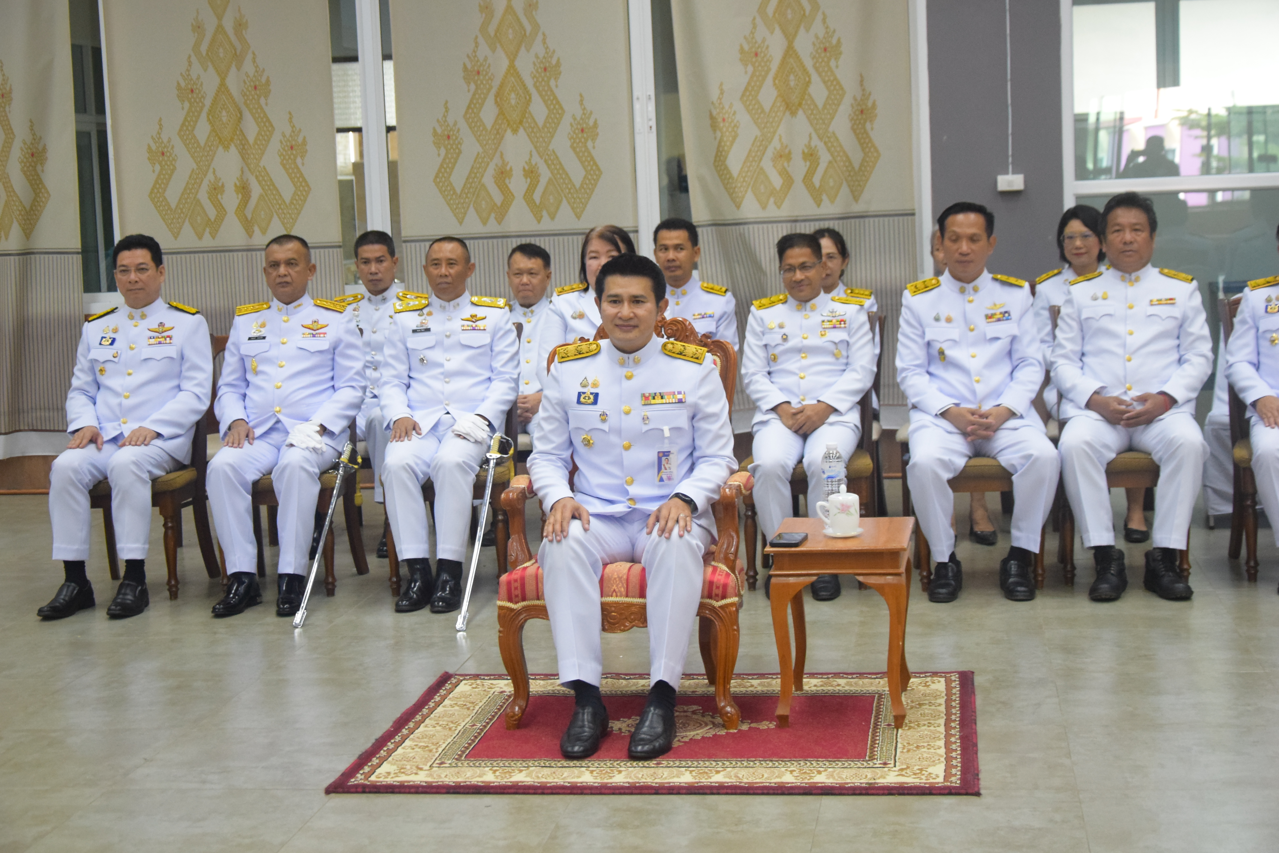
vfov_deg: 23.8
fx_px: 2025
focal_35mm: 57
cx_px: 640
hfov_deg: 35.0
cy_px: 426
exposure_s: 1/125
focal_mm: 38
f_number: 5
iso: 2500
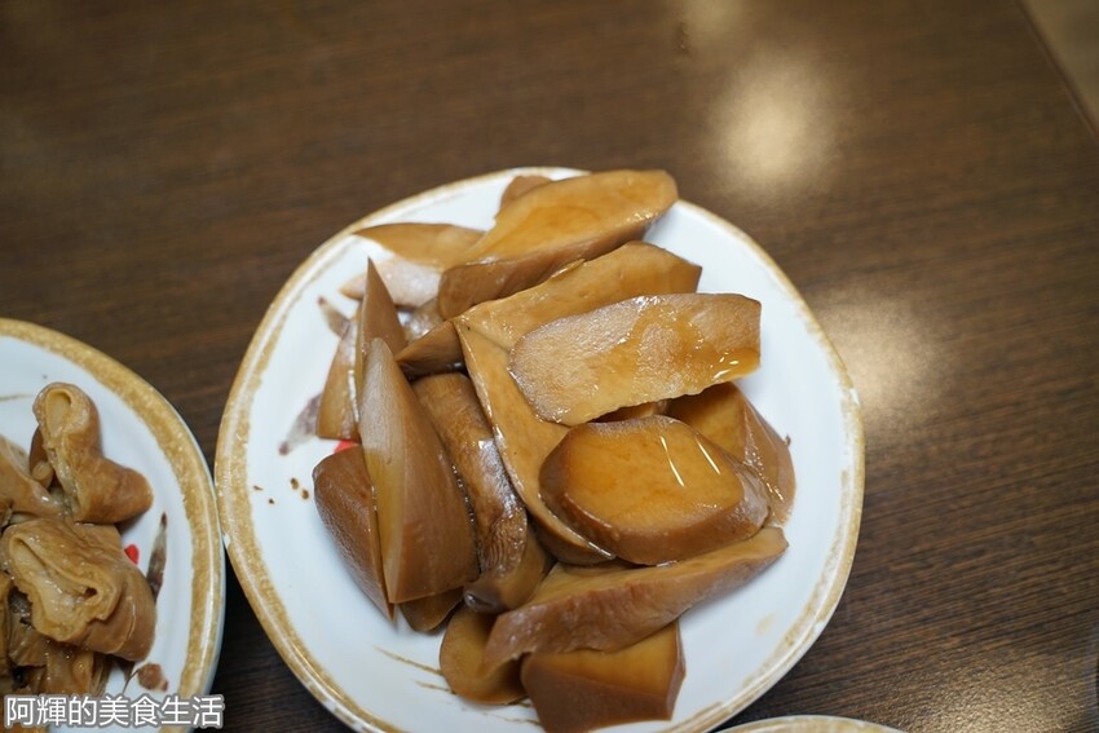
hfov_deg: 63.6
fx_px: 885
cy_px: 366
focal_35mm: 29
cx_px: 550
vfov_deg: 45.0
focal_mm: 29
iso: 400
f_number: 4
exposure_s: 1/60
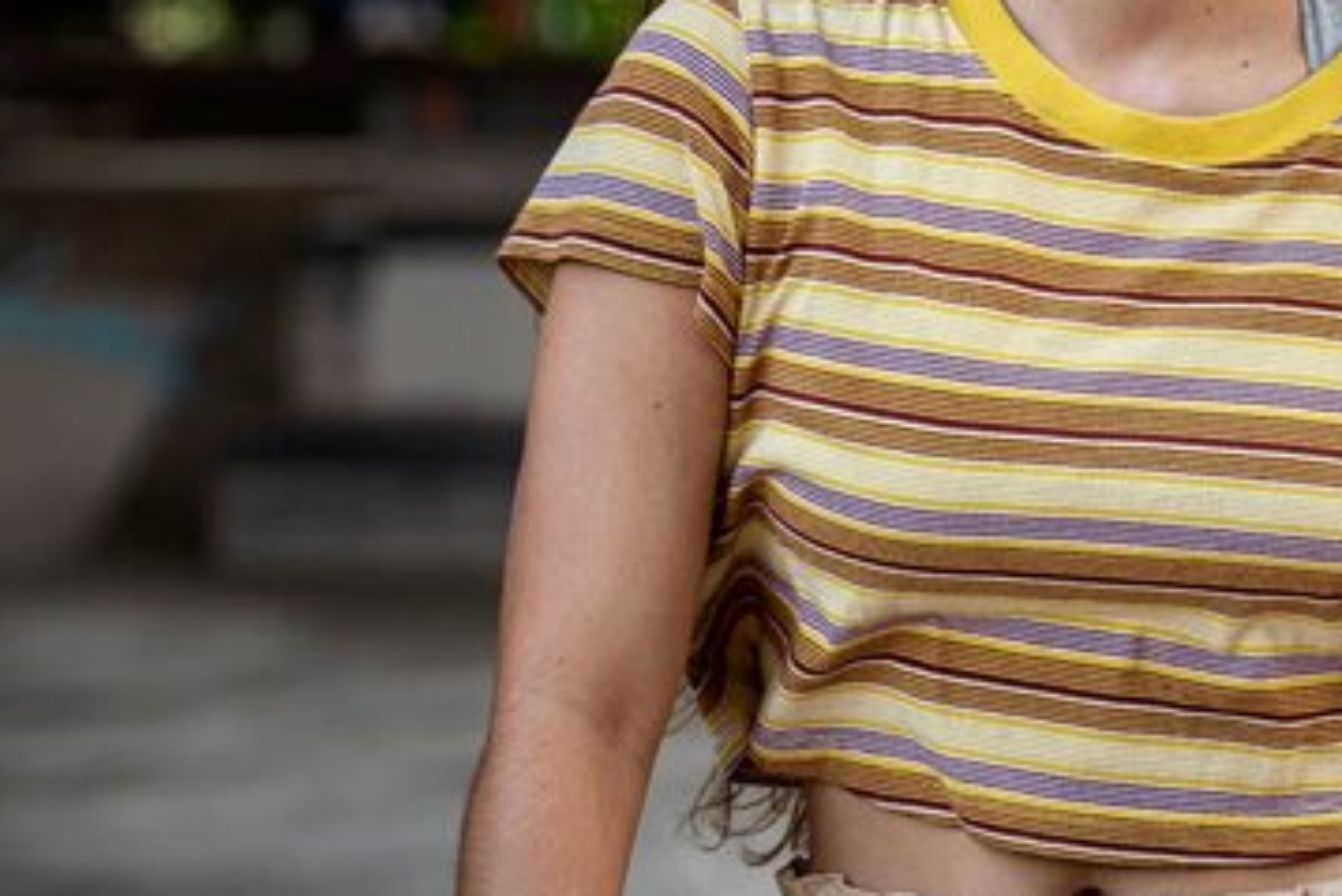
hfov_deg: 9.3
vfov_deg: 6.2
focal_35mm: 221
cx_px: 1308
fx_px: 8241
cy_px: 152
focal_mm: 99
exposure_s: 1/400
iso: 800
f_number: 4
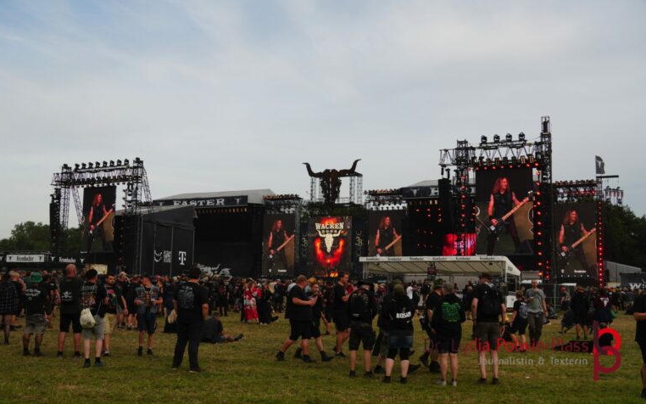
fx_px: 678
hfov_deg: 50.9
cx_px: 322
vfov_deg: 33.1
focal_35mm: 39
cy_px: 216
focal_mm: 25
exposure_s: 1/125
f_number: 8
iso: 100
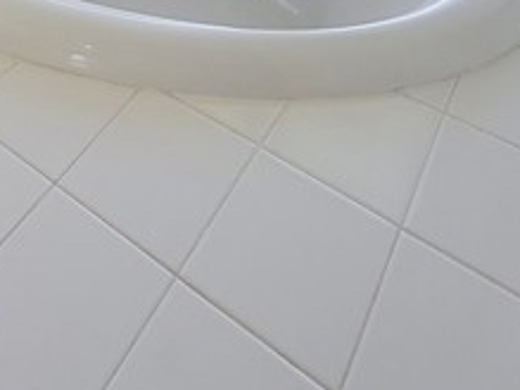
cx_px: 195
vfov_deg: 27.5
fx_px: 616
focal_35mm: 41
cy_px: -150
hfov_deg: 45.4
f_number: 2.2
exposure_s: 1/120
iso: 50
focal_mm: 2.22
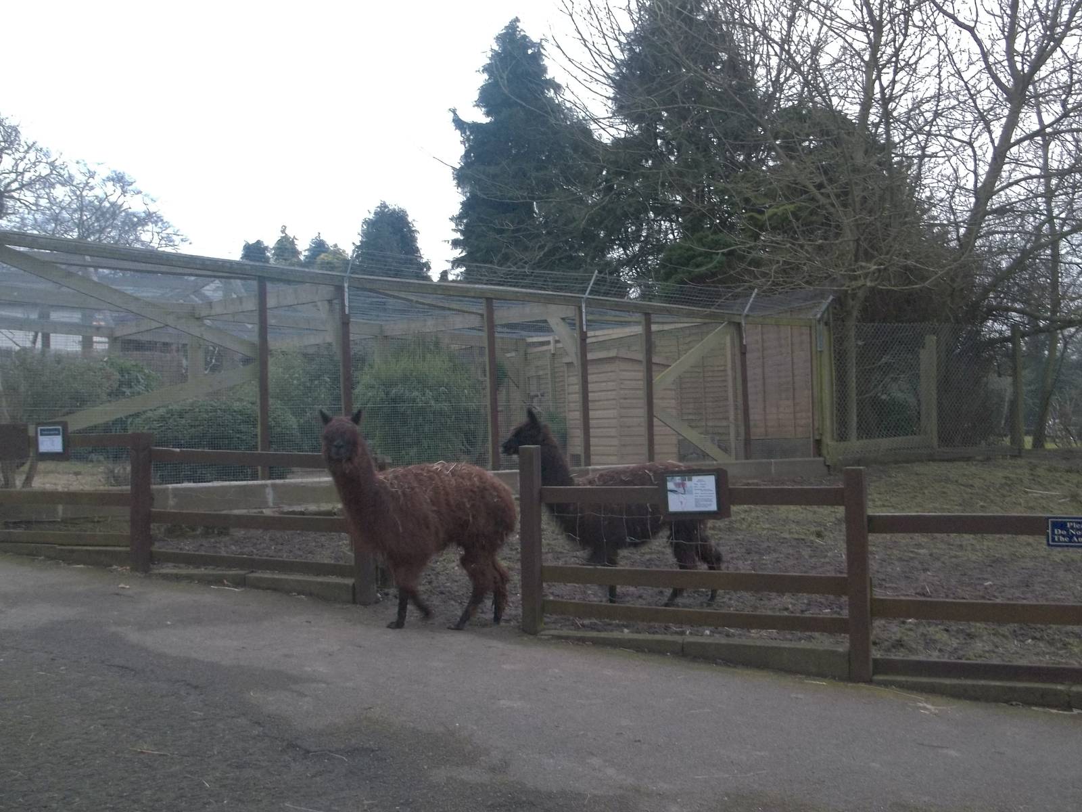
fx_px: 1031
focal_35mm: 33
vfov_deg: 42.9
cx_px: 541
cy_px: 406
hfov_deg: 55.4
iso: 160
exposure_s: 1/25
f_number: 3.3
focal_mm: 5.9
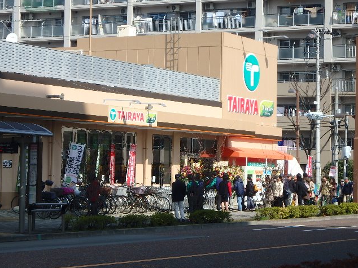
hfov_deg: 18.6
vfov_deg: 14.0
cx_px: 178
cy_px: 133
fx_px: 1096
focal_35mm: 106
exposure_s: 1/400
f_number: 5.7
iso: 125
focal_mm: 18.7
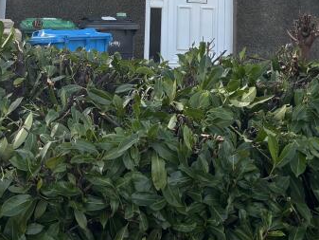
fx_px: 728
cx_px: 101
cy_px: -116
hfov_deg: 24.6
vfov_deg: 17.0
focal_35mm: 79
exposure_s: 1/211
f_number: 1.6
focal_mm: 5.96
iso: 50
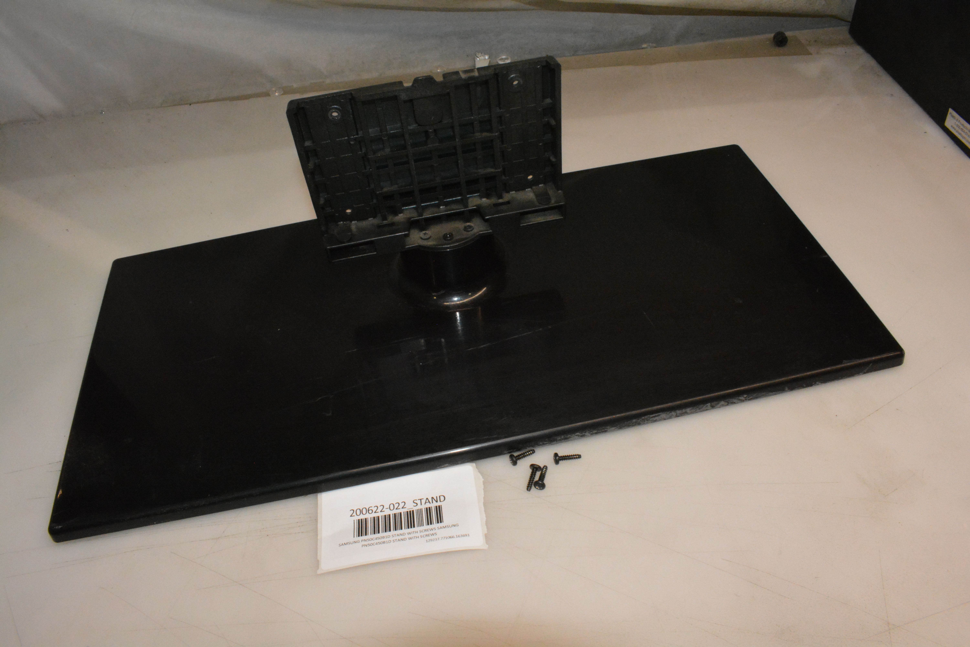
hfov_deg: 67.4
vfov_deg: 47.9
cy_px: 324
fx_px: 727
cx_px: 485
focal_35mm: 27
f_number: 22
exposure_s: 1/60
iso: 4000
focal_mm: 18
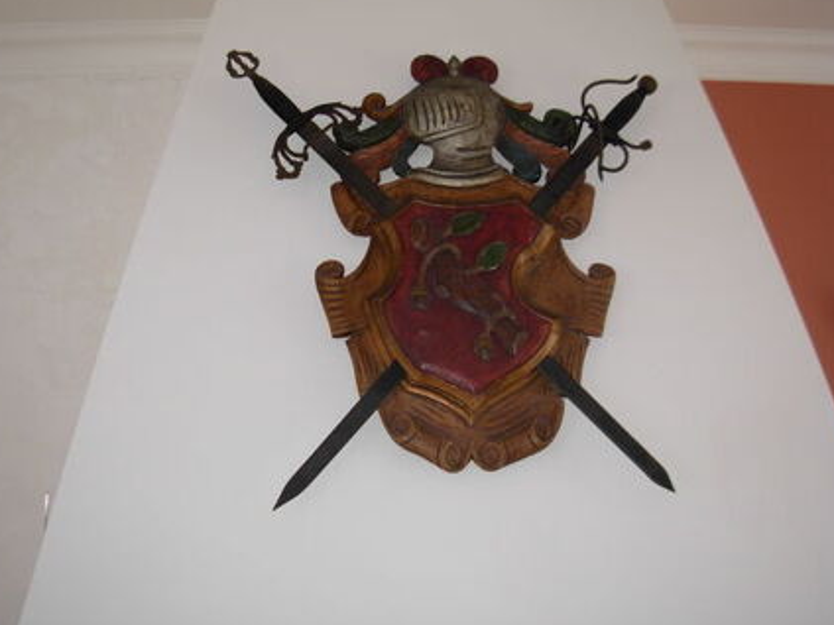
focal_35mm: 43
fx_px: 1036
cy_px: 277
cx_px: 380
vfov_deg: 33.6
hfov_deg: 43.8
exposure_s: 1/22.6
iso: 79
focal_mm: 6.3
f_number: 2.9
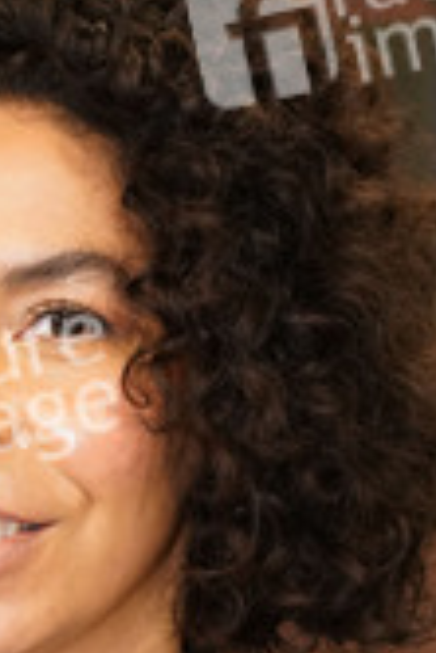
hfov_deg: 12.1
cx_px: 31
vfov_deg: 17.8
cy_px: 606
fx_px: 2048
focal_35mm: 113
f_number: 5.6
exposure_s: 1/125
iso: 2000
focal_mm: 47
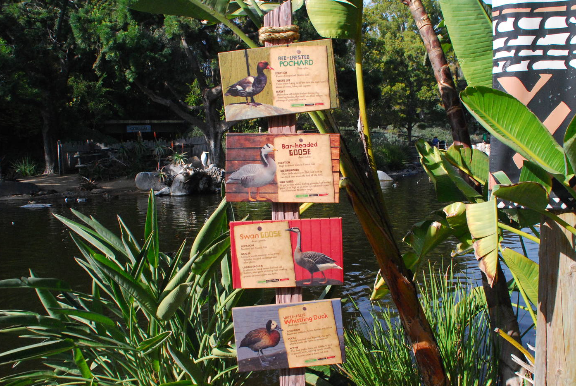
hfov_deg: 60.2
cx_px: 306
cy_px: 192
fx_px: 497
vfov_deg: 42.4
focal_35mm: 31
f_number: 8
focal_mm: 18
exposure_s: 1/1600
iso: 1250
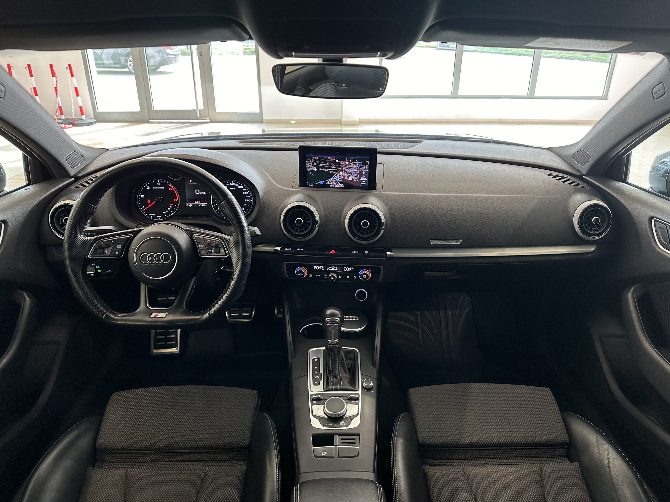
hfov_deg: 71.6
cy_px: 251
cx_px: 335
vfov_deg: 56.8
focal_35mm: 24
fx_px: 465
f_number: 1.78
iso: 200
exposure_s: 1/100
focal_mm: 6.86
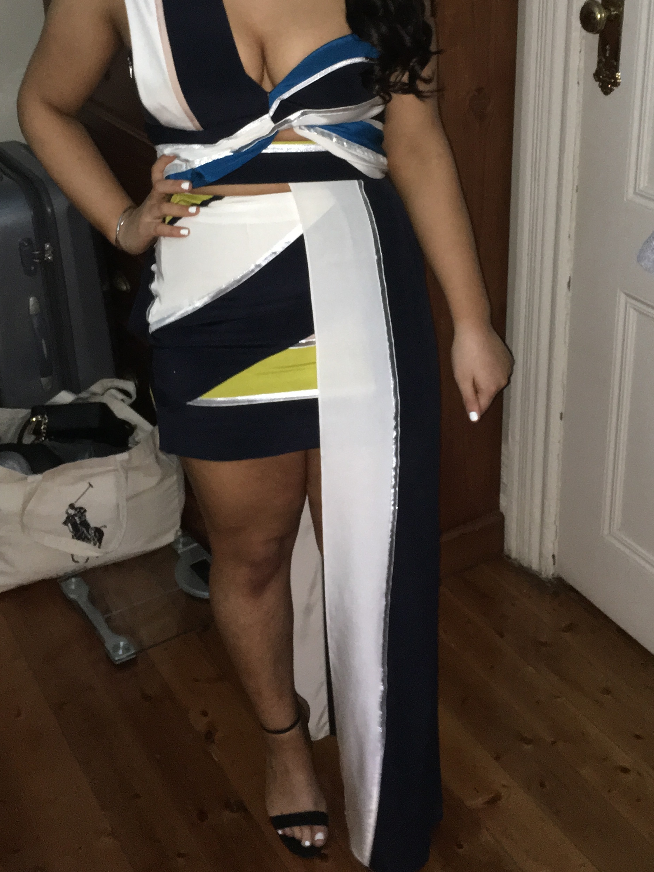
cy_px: 289
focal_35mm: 47
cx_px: 335
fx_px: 1184
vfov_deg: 39.9
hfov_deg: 30.9
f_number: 2.2
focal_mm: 4.15
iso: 160
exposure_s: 1/17
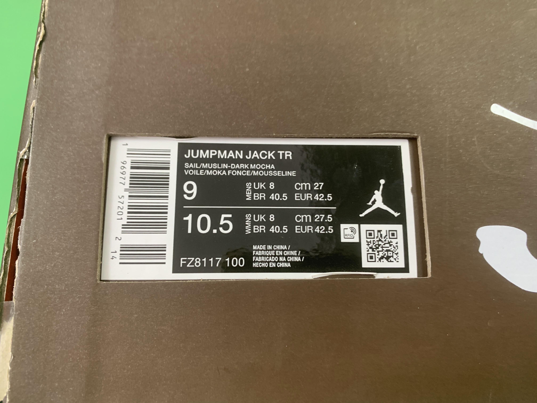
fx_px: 403
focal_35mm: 26
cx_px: 268
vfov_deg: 53.1
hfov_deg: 67.3
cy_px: 202
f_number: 1.8
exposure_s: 1/60
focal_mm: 4.25
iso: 250
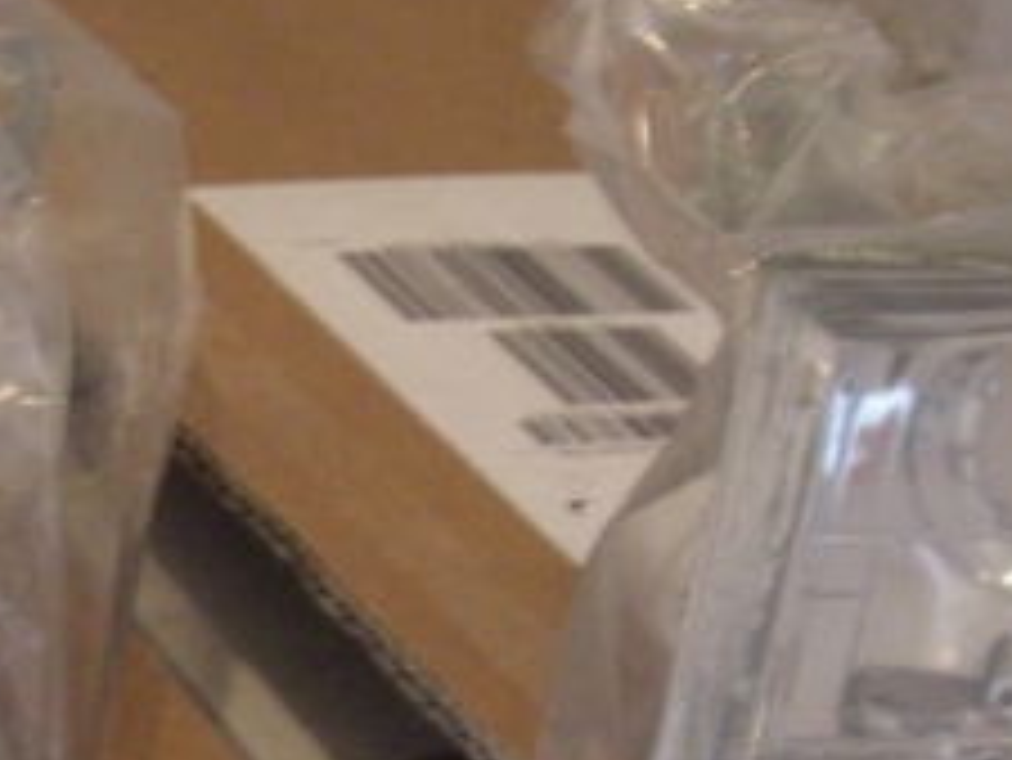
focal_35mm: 108
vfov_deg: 13.6
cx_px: 211
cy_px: 630
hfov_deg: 18.0
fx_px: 3159
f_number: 2.8
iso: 800
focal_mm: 7.9
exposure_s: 1/20
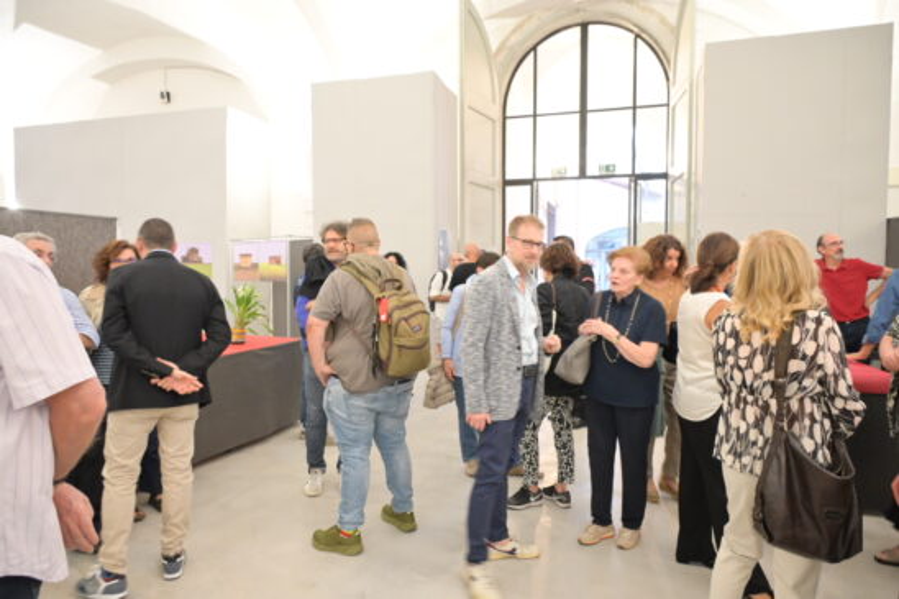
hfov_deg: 73.8
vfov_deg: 53.1
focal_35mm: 24
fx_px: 599
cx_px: 450
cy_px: 300
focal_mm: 24
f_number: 5.6
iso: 6400
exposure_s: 1/15
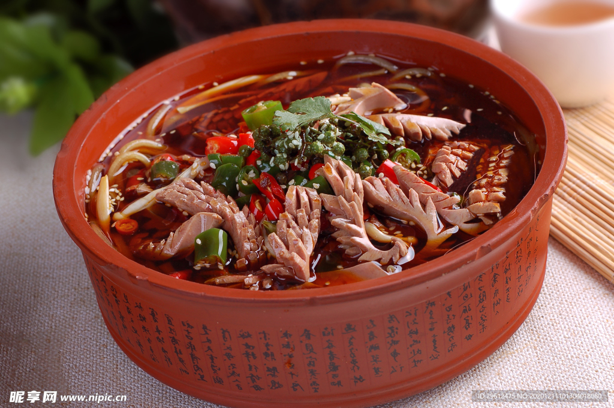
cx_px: 307
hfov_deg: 27.0
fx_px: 1278
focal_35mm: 75
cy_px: 204
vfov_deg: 18.2
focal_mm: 50
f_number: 9
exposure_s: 1/500
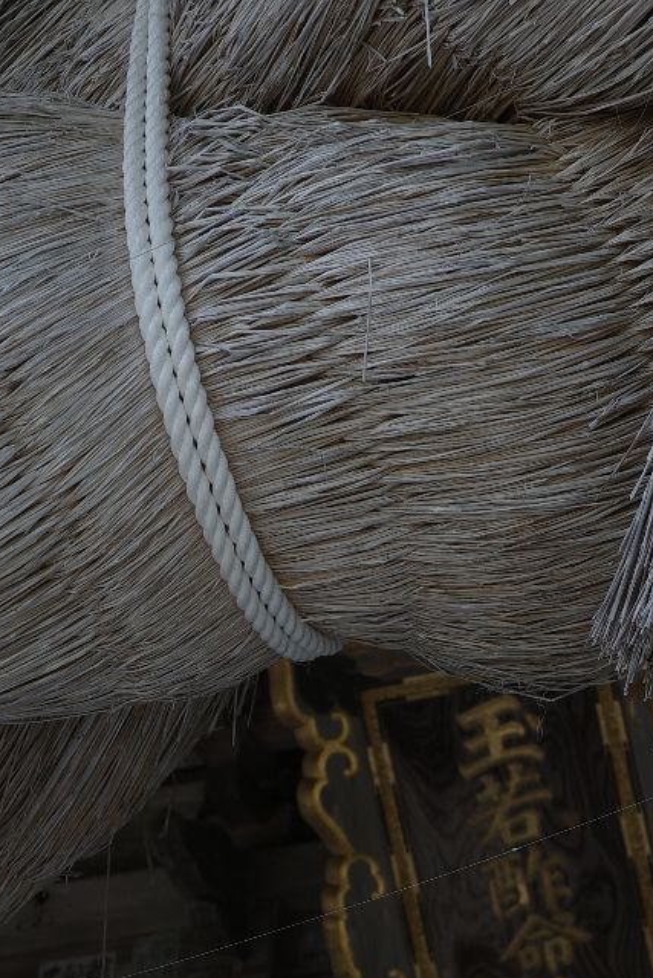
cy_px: 779
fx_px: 3263
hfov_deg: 11.4
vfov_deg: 16.9
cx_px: 402
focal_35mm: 120
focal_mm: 26
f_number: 2.8
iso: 100
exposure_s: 1/250
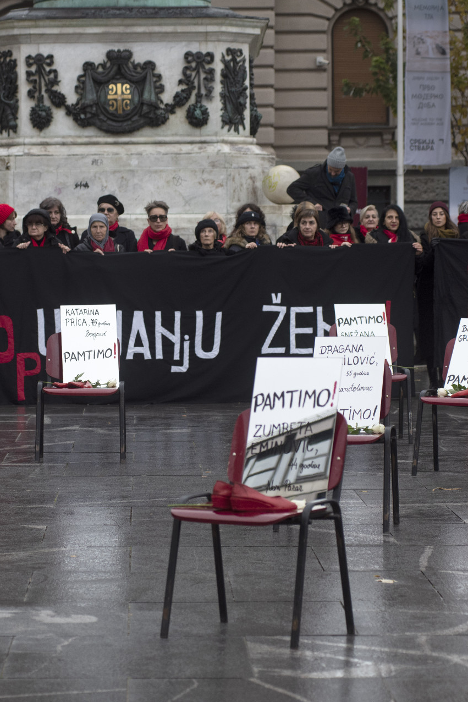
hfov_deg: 4.6
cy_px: 351
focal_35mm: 301
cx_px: 106
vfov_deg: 6.8
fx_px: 5867
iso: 400
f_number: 4.5
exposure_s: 1/640
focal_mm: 200
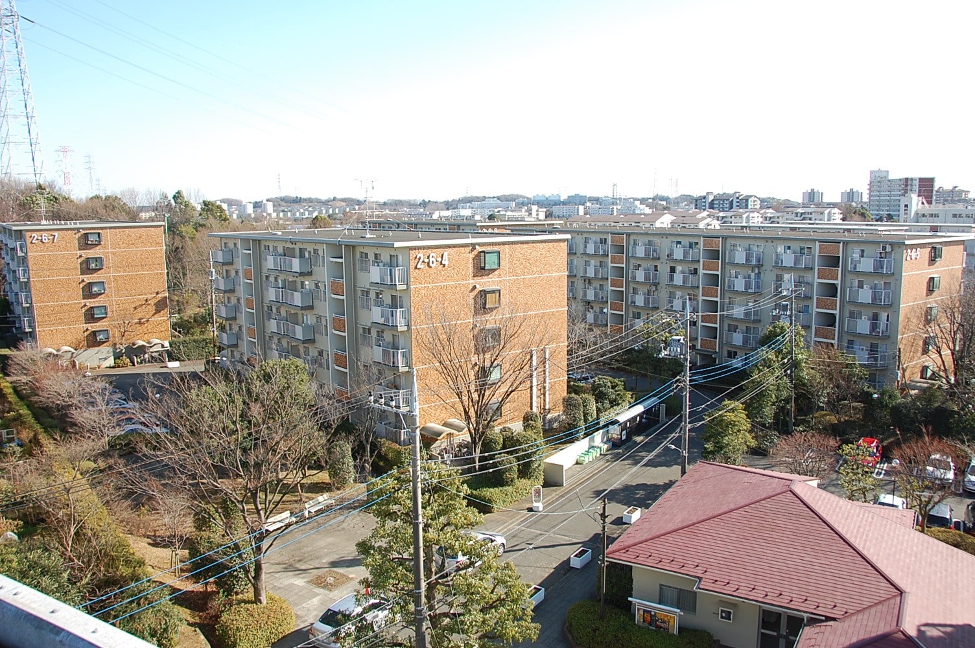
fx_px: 731
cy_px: 324
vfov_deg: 47.8
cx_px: 488
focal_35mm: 27
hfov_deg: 67.4
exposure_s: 1/200
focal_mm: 18
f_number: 8
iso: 200
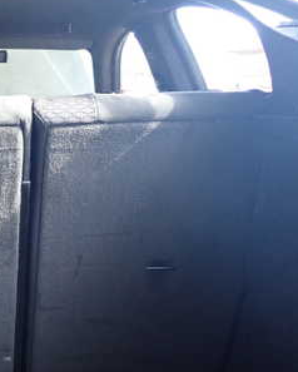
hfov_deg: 22.8
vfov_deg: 29.9
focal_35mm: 63
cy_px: 224
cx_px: -33
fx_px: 694
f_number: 2.4
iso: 500
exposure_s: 1/125
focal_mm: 5.79
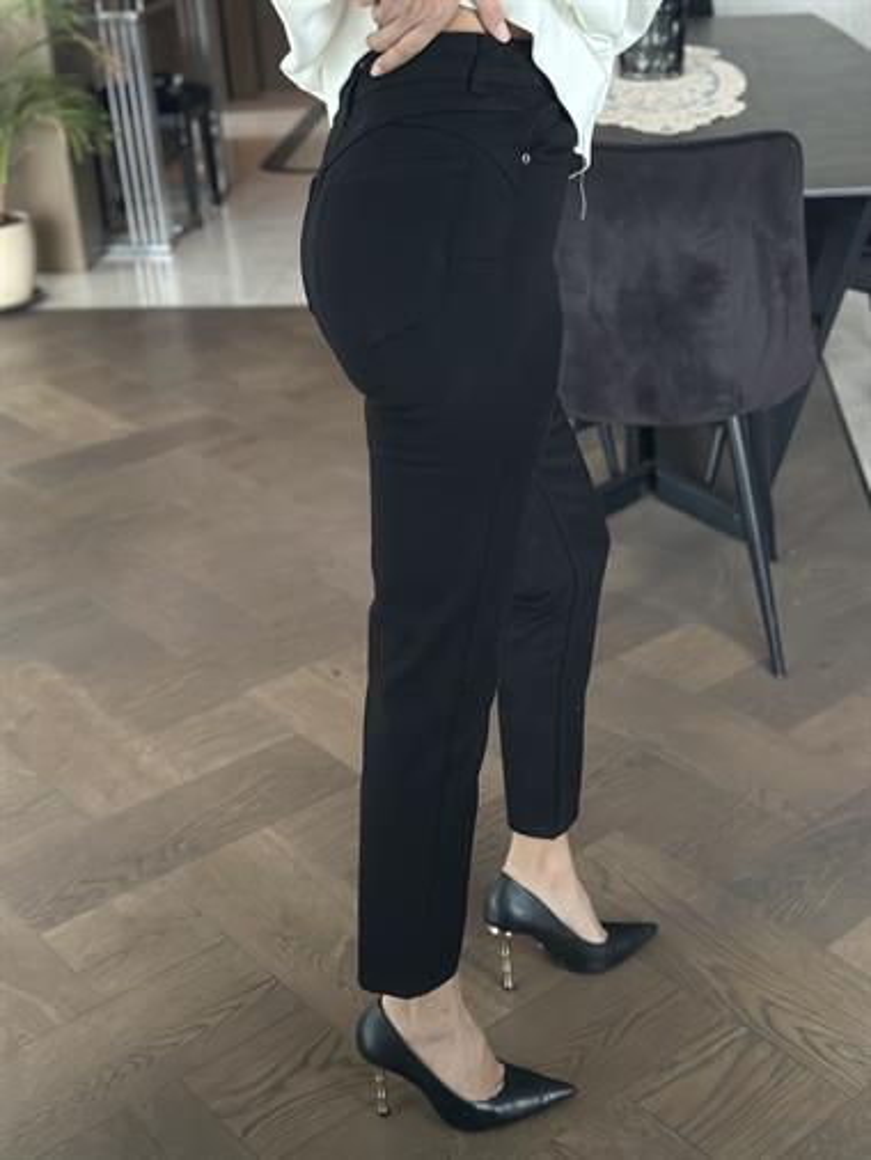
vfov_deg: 39.6
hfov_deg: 30.3
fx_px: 1609
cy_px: 580
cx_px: 436
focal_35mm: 48
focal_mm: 6.86
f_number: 1.78
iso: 1000
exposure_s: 1/30
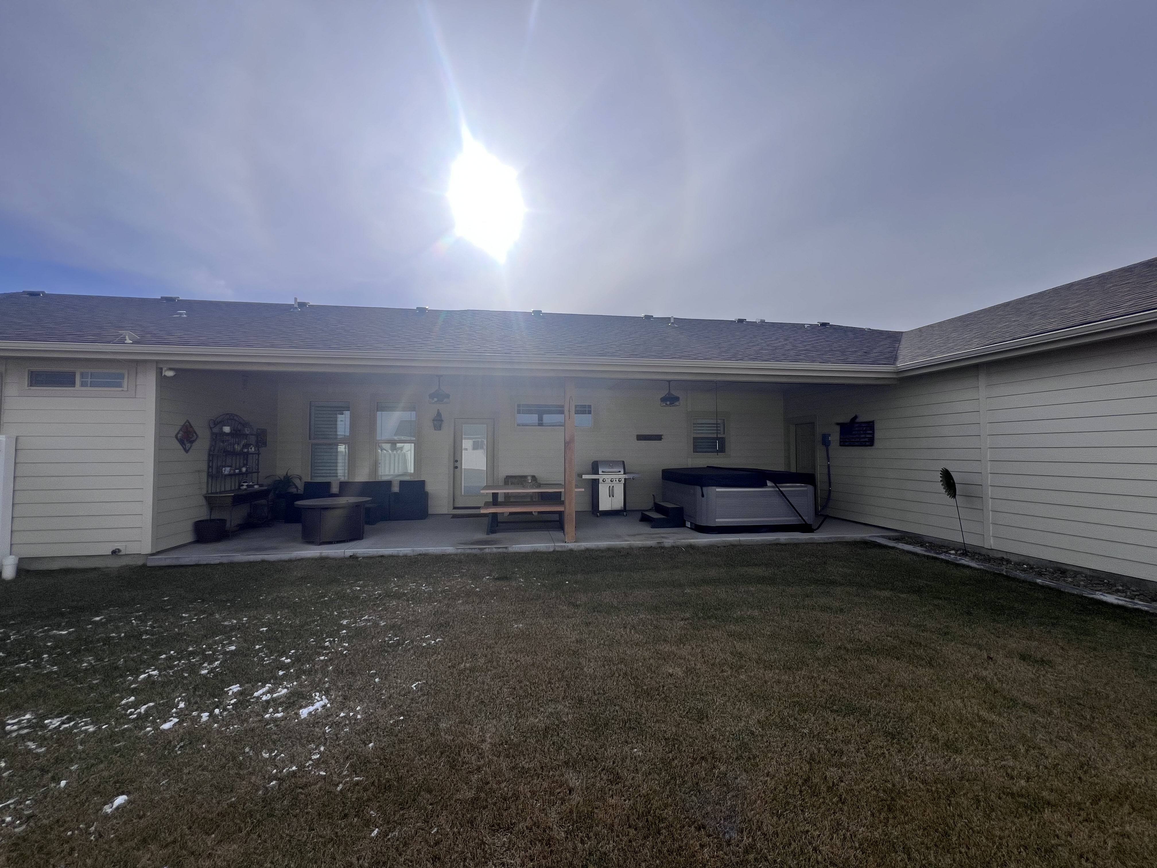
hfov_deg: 106.2
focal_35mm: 13
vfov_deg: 89.9
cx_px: 578
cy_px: 434
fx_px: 435
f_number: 1.8
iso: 32
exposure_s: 1/2801
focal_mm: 1.57
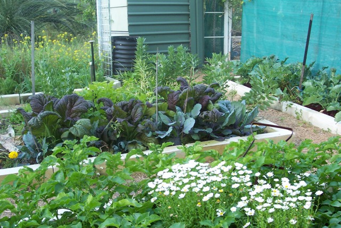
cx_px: 170
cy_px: 114
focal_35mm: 42
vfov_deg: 31.9
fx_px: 398
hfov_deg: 46.4
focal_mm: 7
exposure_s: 1/45
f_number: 3
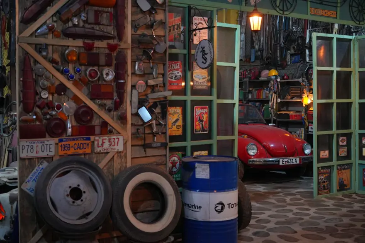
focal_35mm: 50
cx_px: 182
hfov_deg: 39.6
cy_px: 122
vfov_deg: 27.0
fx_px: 507
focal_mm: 50
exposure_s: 1/60
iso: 3200
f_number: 4
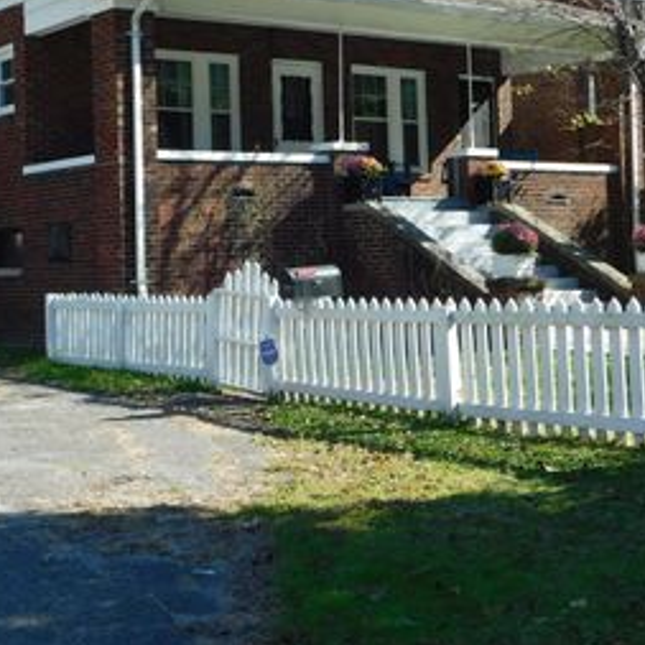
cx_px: 196
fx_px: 1328
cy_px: 195
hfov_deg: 27.1
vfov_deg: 27.1
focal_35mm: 63
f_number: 3.5
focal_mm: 6.3
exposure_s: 1/500
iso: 125
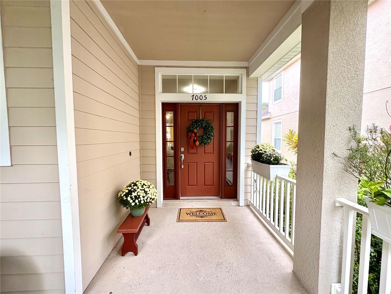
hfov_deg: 102.1
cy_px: 147
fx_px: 158
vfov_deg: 85.7
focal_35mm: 14
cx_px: 196
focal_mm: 2.22
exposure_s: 1/108
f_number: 2.2
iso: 100
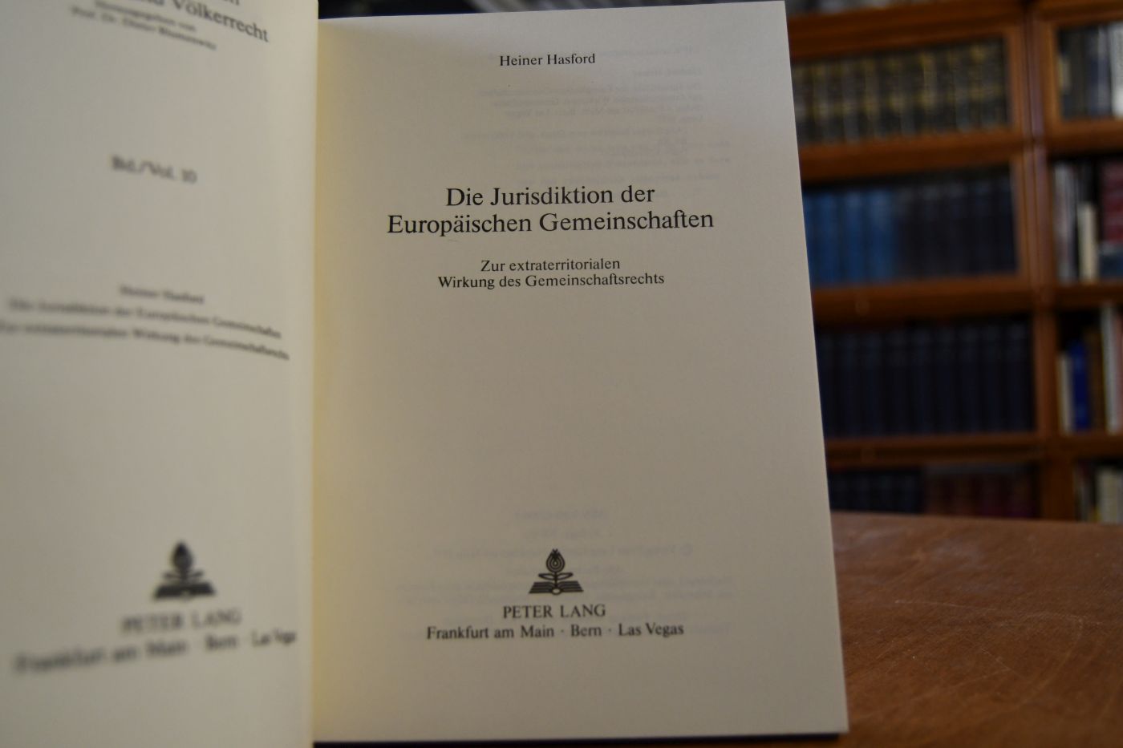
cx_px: 562
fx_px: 1060
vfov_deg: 38.9
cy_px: 374
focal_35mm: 34
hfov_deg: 55.8
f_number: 3.8
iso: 800
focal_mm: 23
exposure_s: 1/250
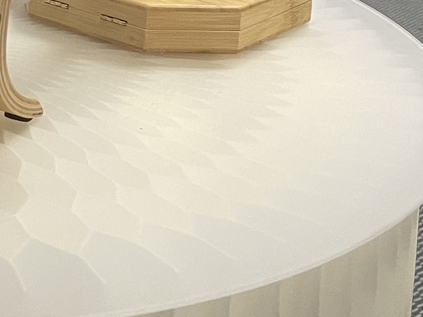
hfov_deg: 17.3
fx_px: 1295
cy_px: -120
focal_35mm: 106
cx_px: -148
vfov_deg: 13.4
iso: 100
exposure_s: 1/50
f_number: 1.6
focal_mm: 4.2
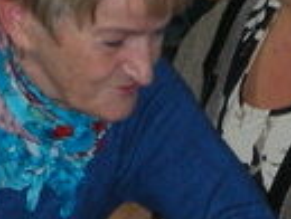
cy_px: -4
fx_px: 1811
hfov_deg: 9.2
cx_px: 76
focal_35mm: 215
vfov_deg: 6.9
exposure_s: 1/60.1
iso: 73
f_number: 3
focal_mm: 5.8
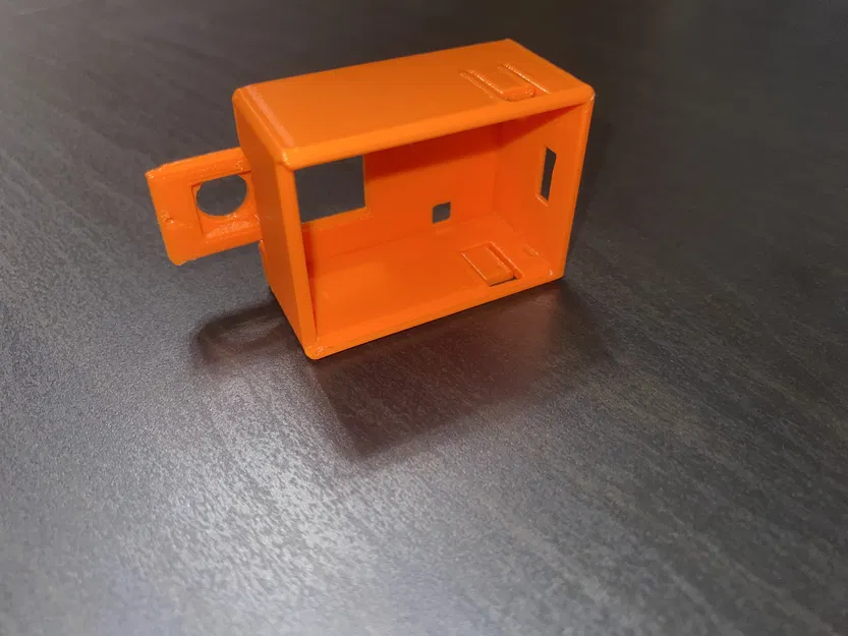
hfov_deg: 67.3
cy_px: 318
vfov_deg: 53.1
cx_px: 424
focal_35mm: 26
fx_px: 637
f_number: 1.8
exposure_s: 1/16
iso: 32
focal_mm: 4.25
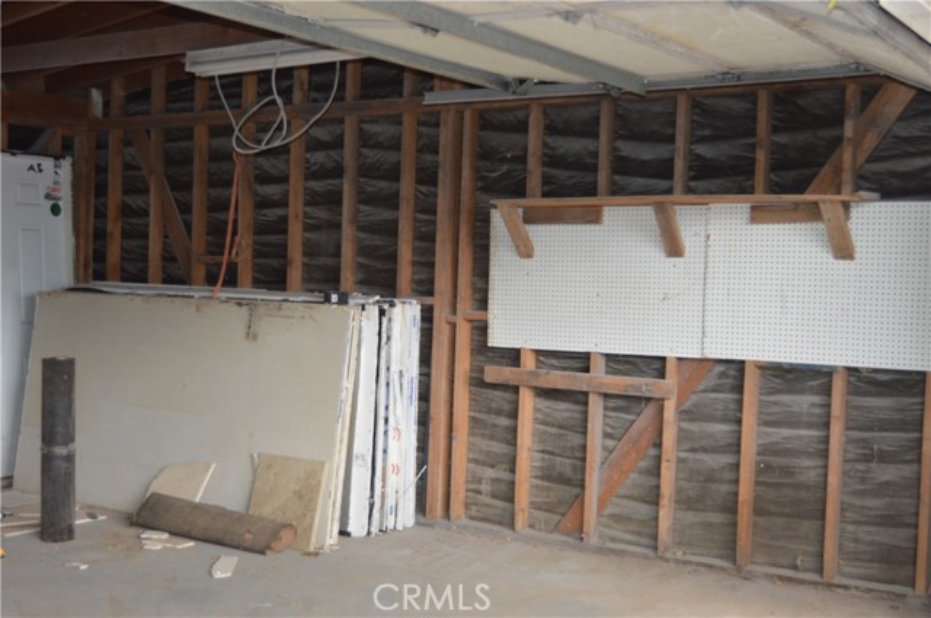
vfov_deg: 29.8
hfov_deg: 43.7
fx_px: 1162
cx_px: 466
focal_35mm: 45
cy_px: 309
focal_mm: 30
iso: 400
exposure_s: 1/100
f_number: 4.2
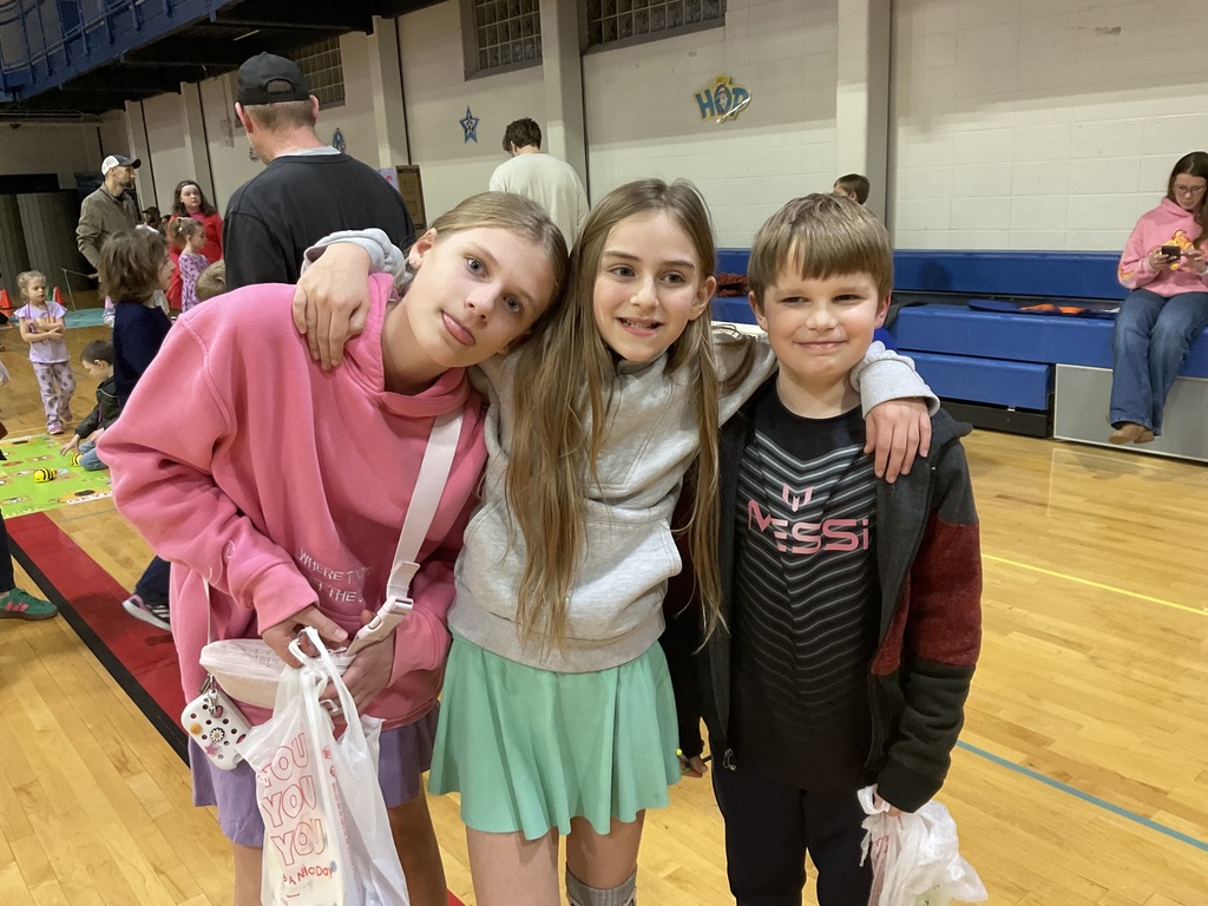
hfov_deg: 61.7
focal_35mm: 29
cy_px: 453
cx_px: 604
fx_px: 1012
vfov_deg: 48.2
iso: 160
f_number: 1.8
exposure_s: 1/60
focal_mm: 3
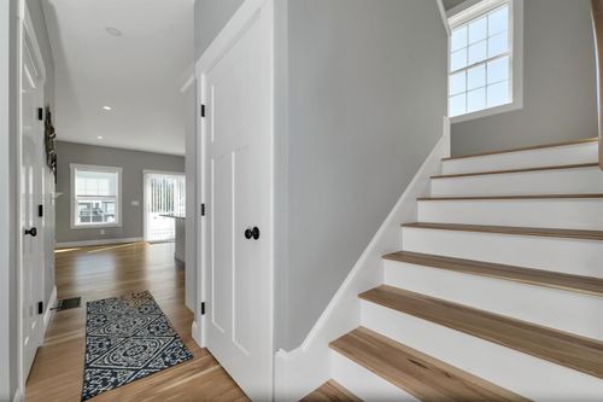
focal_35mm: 14
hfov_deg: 104.3
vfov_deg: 81.2
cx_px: 302
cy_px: 201
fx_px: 234
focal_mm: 14
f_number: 8
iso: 400
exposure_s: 1/250
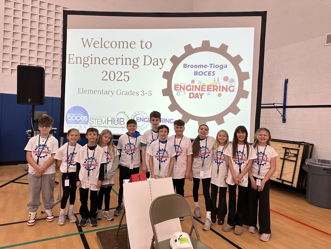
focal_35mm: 24
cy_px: 124
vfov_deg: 56.8
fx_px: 229
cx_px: 166
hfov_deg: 71.6
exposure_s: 1/120
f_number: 1.78
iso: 160
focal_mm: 6.86
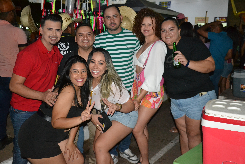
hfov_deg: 51.3
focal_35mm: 38
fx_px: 255
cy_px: 82
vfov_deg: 35.5
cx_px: 122
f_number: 4
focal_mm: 25
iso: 3200
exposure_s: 1/60
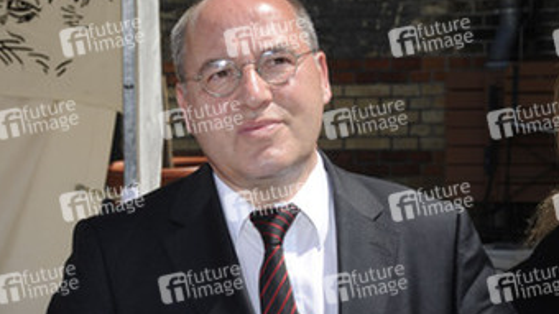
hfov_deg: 18.1
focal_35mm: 118
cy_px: 161
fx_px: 1748
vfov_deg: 10.3
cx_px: 223
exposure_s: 1/250
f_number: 14
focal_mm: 85
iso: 320
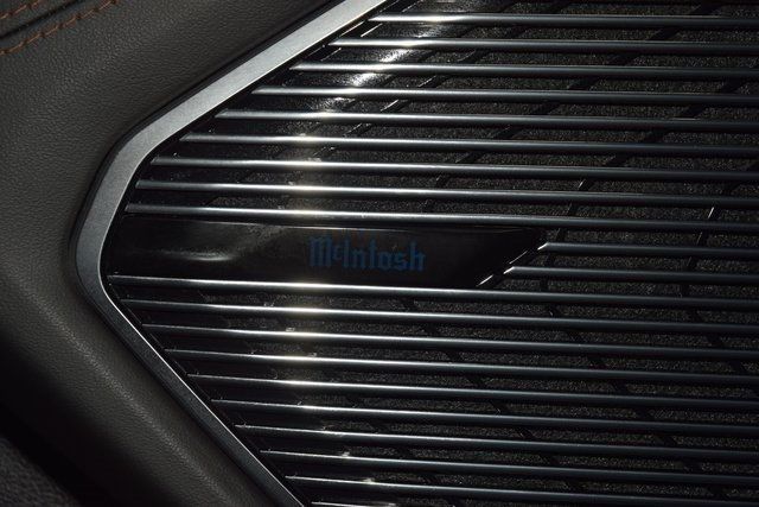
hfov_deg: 19.5
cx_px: 380
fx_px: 2214
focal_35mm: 105
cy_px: 254
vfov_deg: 13.0
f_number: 8
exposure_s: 1/125
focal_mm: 70
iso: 100
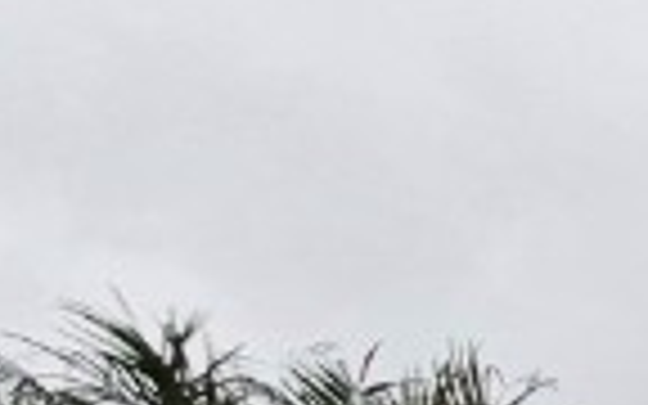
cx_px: 2106
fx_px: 1731
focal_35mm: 98
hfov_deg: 10.5
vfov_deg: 9.2
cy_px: 1372
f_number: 2.2
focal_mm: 2.2
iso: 64
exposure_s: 1/149
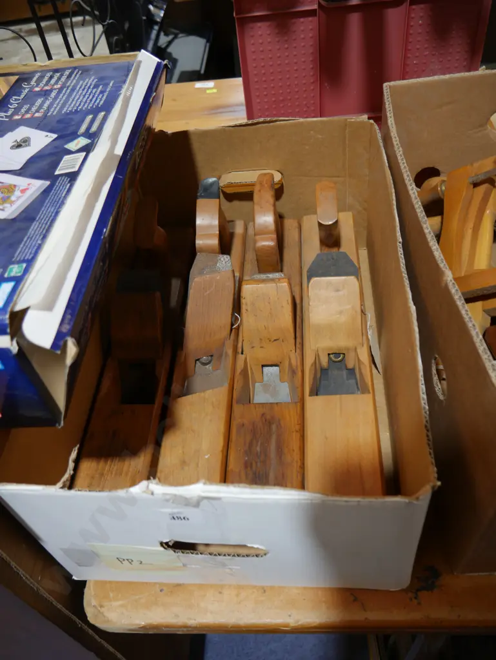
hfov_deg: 49.8
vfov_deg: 63.4
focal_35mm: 28
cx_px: 248
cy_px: 330
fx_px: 534
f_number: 3.5
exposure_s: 1/60
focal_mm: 14
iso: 200
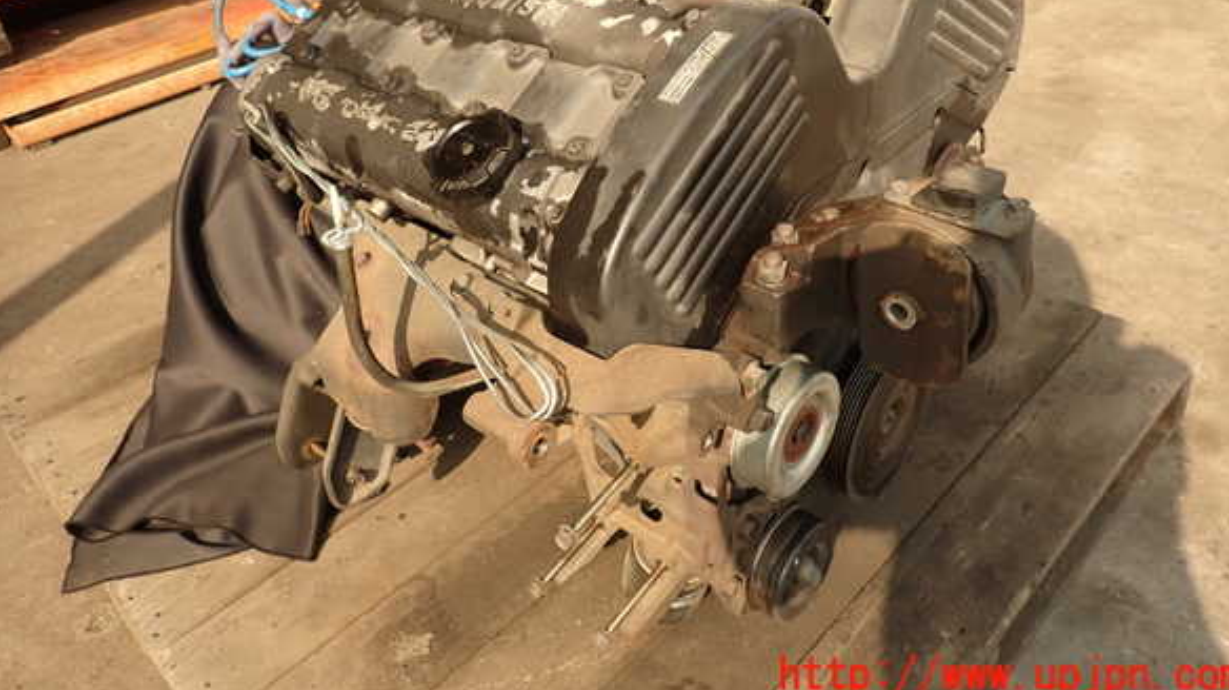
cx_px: 623
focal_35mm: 28
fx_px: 912
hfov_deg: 67.9
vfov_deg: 40.9
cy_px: 229
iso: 100
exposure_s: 1/640
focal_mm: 4.5
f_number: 2.8
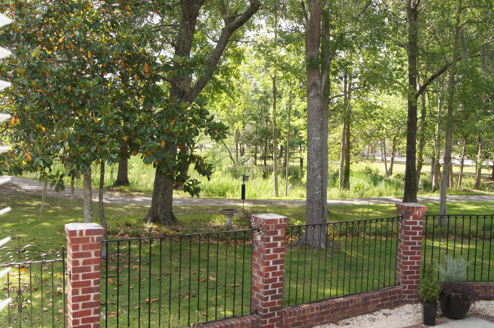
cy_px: 164
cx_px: 247
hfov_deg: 57.3
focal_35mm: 33
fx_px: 452
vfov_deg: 39.9
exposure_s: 1/100
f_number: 8
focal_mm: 22
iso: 100
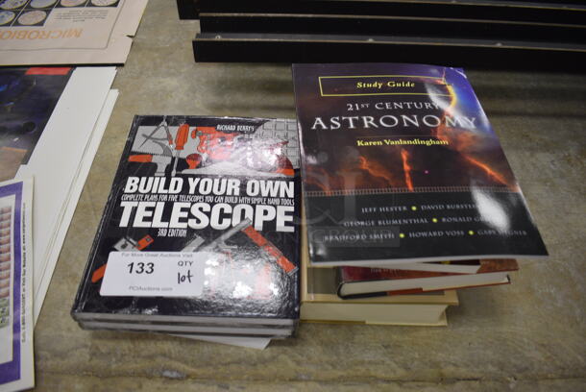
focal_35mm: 30
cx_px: 293
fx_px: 489
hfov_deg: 61.9
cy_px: 196
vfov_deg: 43.7
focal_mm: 20
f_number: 3.5
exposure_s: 1/125
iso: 900
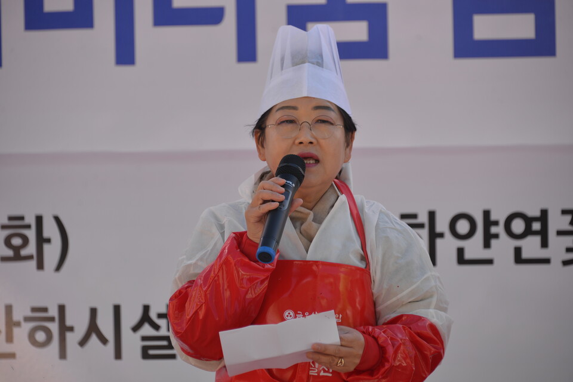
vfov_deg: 6.5
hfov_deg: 9.8
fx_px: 3342
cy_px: 191
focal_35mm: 210
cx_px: 286
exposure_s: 1/500
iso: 250
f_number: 5.6
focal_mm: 210
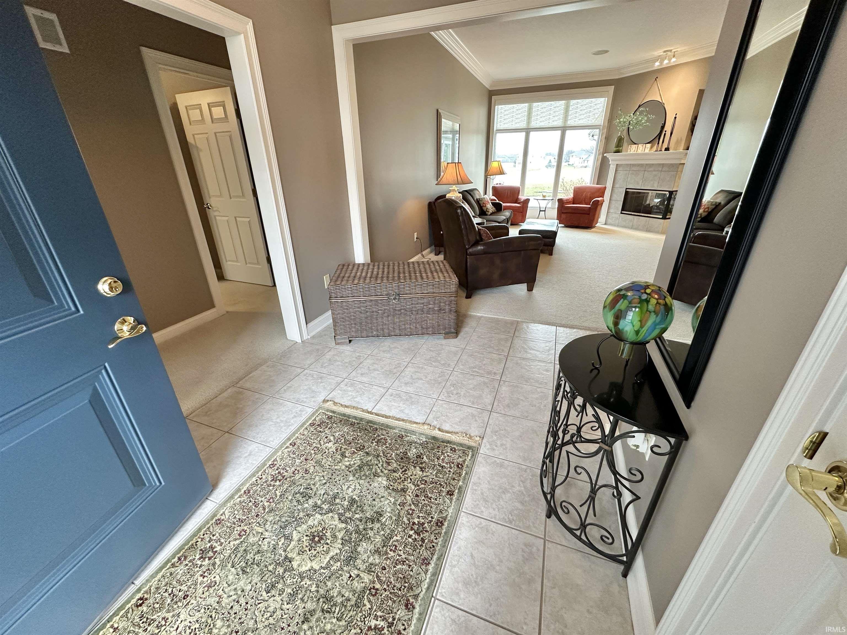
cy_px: 318
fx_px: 343
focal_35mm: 14
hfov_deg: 102.1
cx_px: 424
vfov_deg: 85.7
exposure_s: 1/60
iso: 250
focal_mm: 2.22
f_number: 2.2
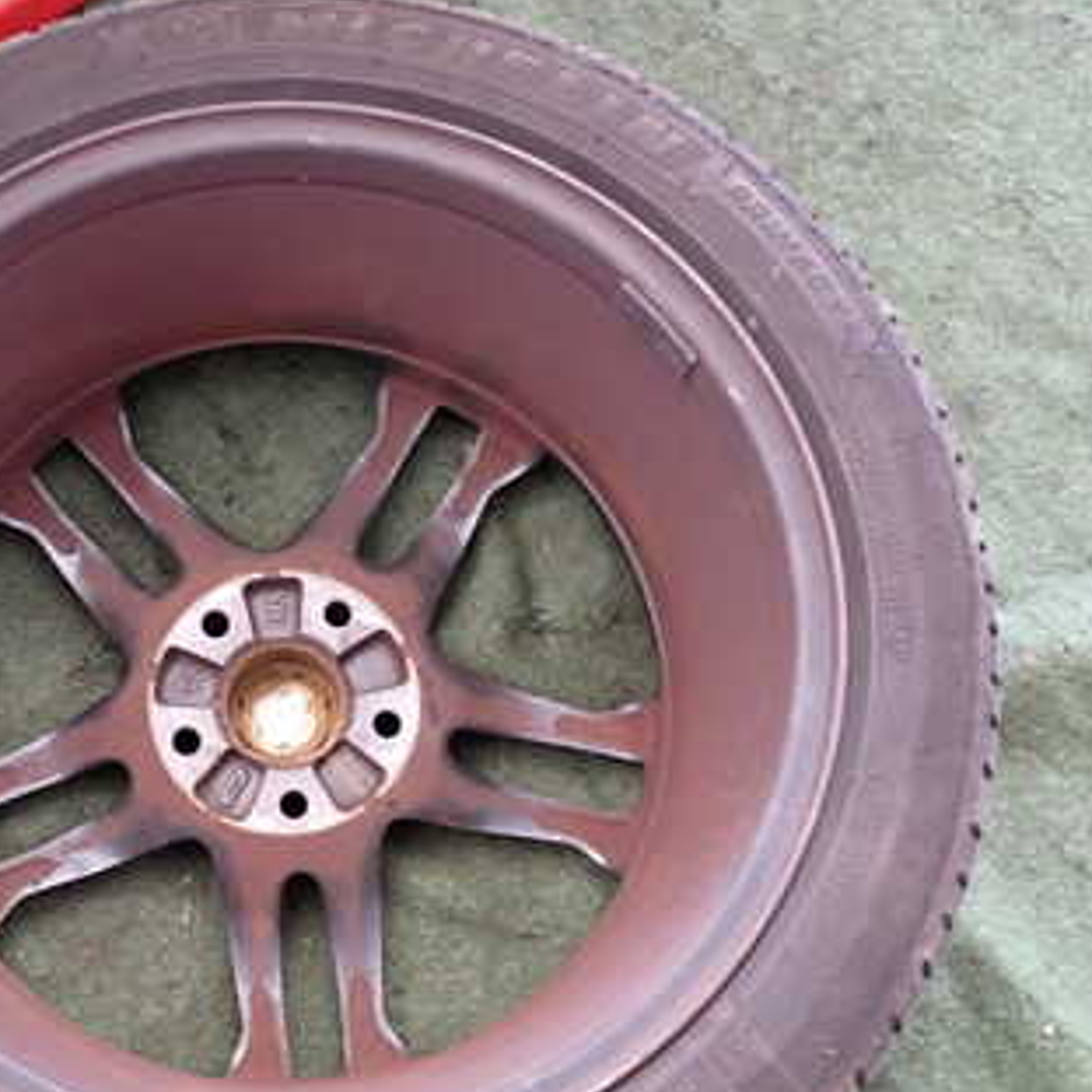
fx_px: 1820
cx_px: 294
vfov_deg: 33.2
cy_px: 690
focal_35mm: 51
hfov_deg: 32.8
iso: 500
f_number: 2.3
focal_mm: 5.4
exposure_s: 1/30
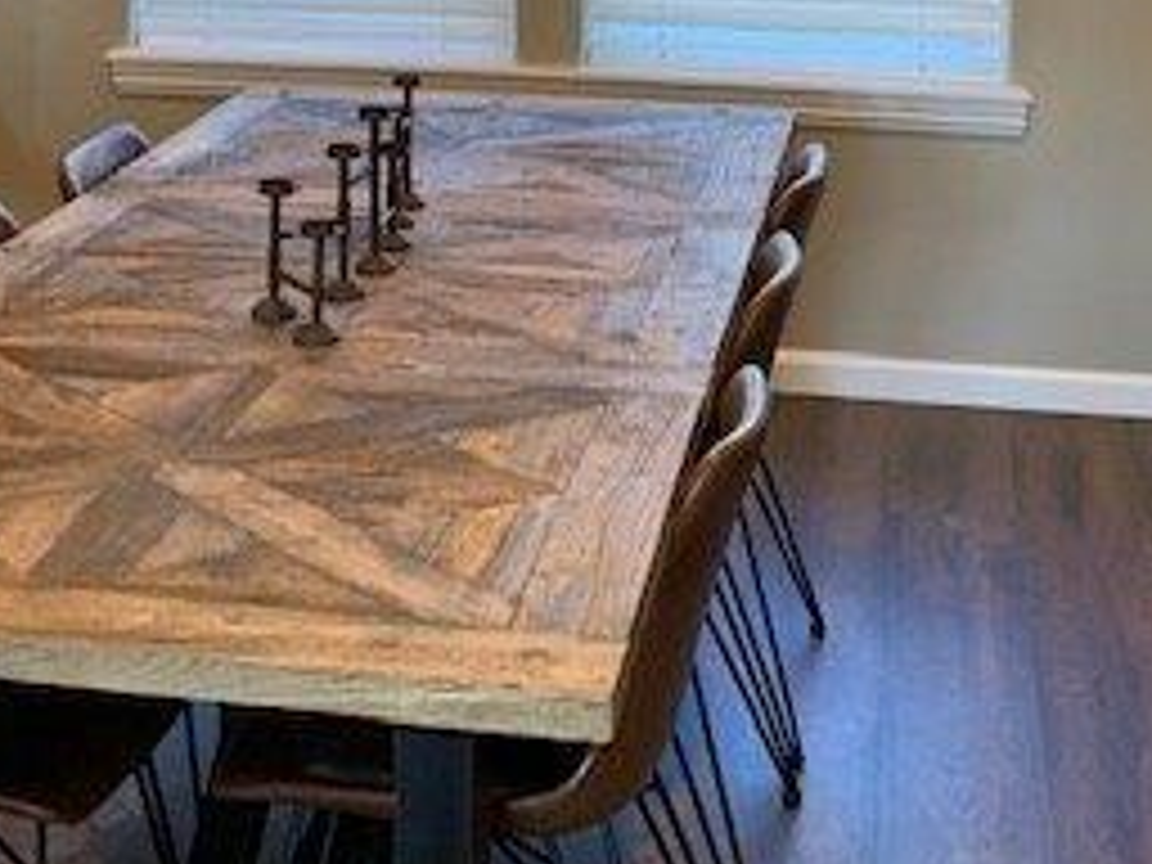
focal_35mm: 65
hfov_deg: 29.7
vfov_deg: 20.9
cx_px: 446
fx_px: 2163
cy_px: -194
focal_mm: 4.25
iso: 125
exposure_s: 1/60
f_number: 1.8
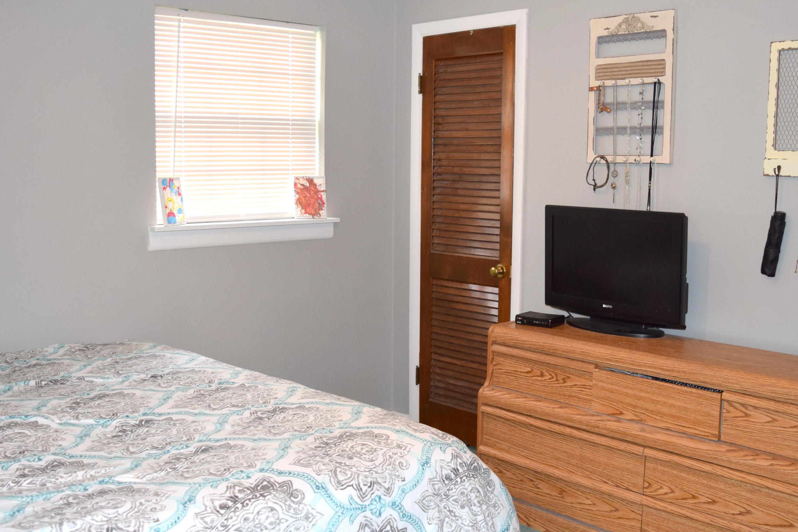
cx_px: 438
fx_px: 864
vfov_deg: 34.2
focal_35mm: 39
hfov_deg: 49.5
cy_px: 282
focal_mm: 18
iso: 800
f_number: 4
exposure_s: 1/60
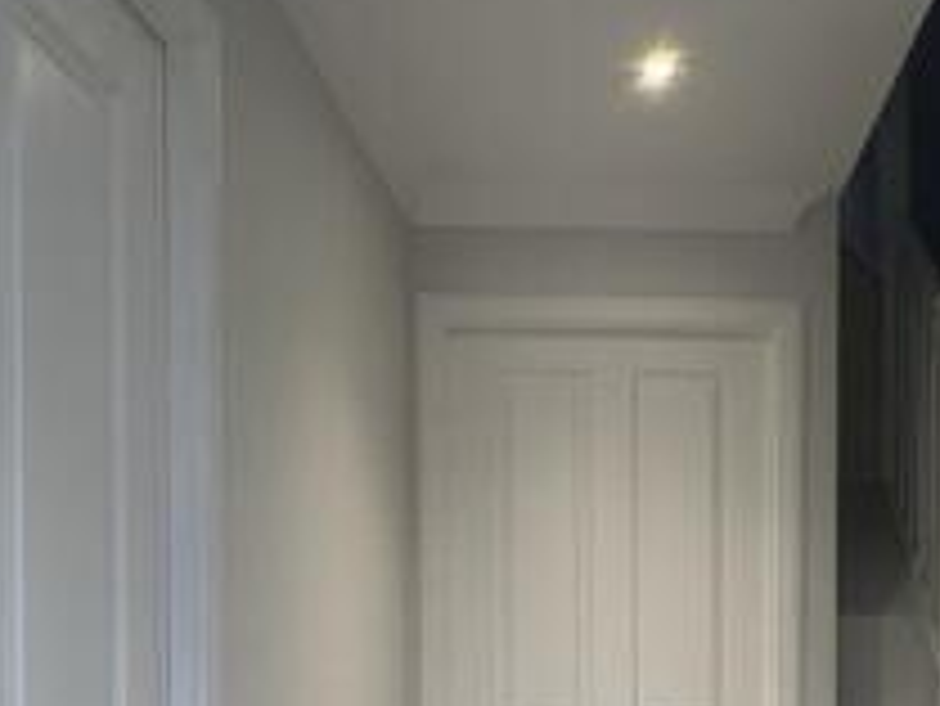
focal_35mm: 39
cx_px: 695
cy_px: 627
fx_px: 1060
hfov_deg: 46.3
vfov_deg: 34.9
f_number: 2.2
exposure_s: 1/50
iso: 160
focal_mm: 2.22
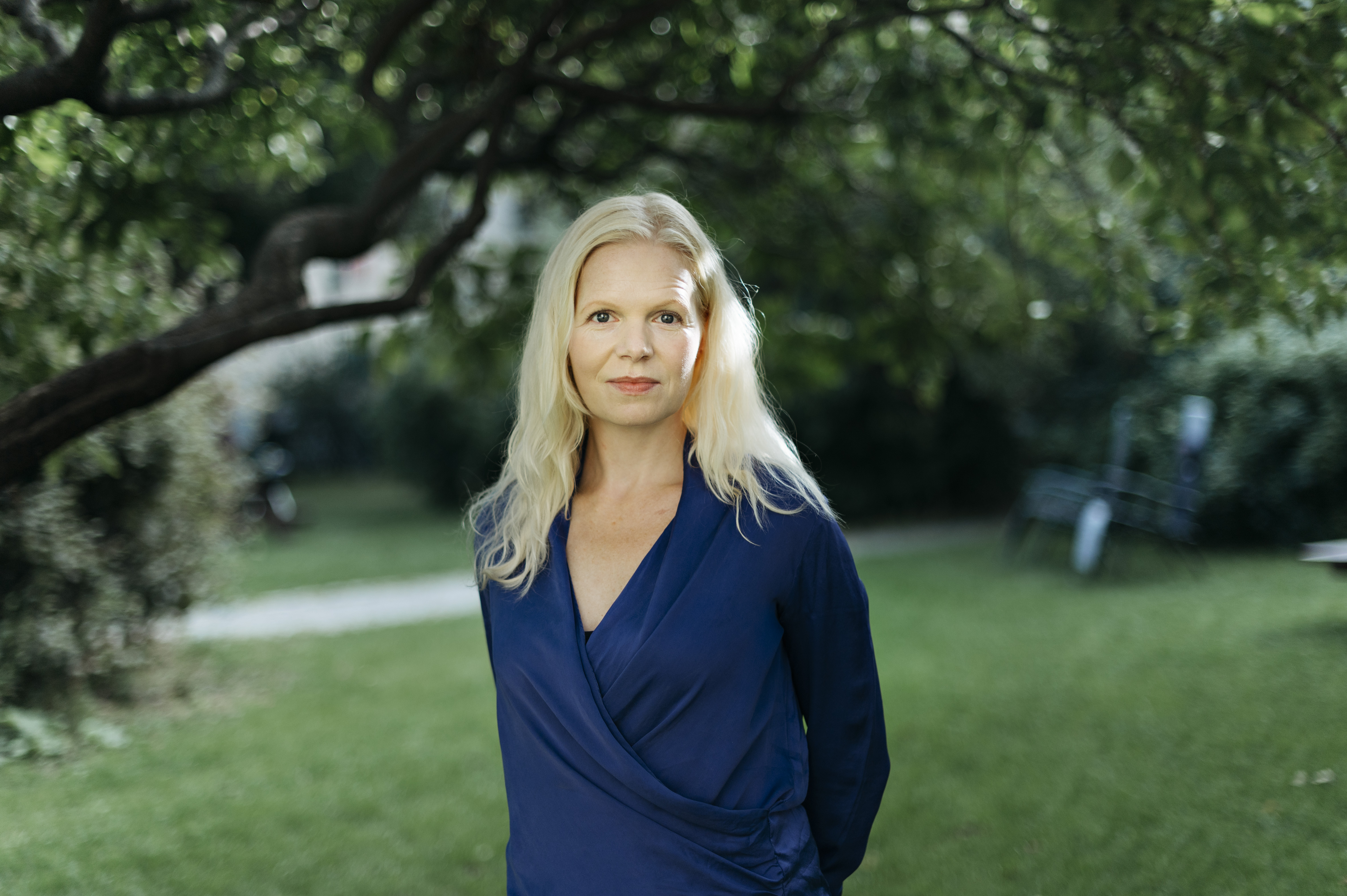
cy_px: 448
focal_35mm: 50
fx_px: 1870
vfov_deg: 27.0
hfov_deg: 39.6
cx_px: 674
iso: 200
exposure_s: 1/4000
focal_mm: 50
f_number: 1.4
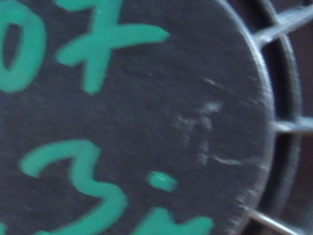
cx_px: -189
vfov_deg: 10.2
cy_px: 114
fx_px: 1320
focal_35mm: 146
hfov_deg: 12.7
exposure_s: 1/4
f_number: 4.7
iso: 250
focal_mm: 6.64
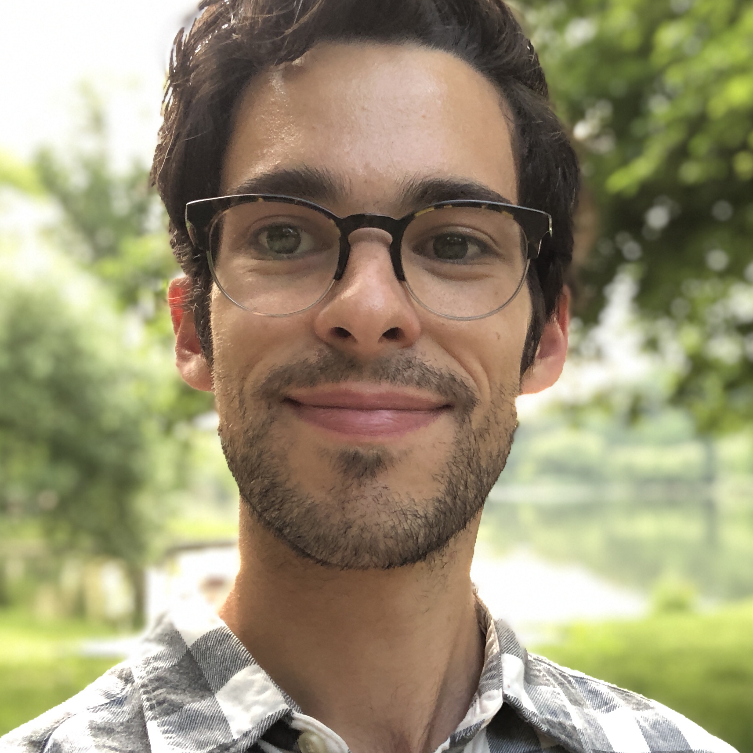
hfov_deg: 33.1
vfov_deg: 33.4
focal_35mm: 51
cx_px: 505
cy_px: 389
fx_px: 1255
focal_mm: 2.87
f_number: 2.2
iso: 32
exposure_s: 1/30
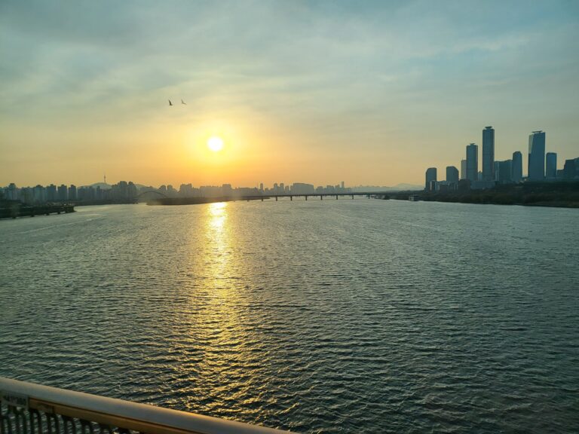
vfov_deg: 56.8
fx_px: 401
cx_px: 290
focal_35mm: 24
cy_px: 217
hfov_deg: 71.6
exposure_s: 1/1402
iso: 40
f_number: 1.8
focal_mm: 5
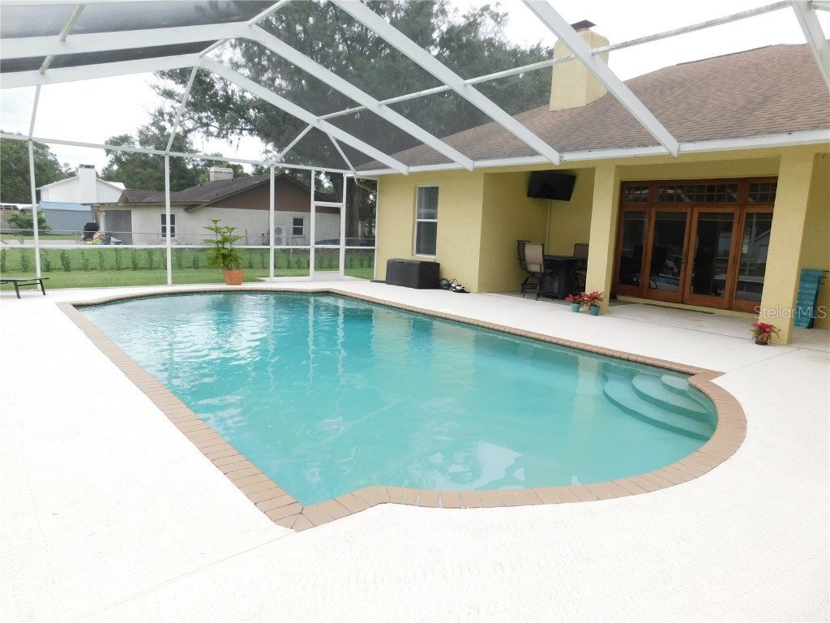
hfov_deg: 73.9
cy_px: 312
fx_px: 551
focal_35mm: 23
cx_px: 415
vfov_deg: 58.9
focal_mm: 4
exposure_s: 1/400
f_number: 3
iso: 125
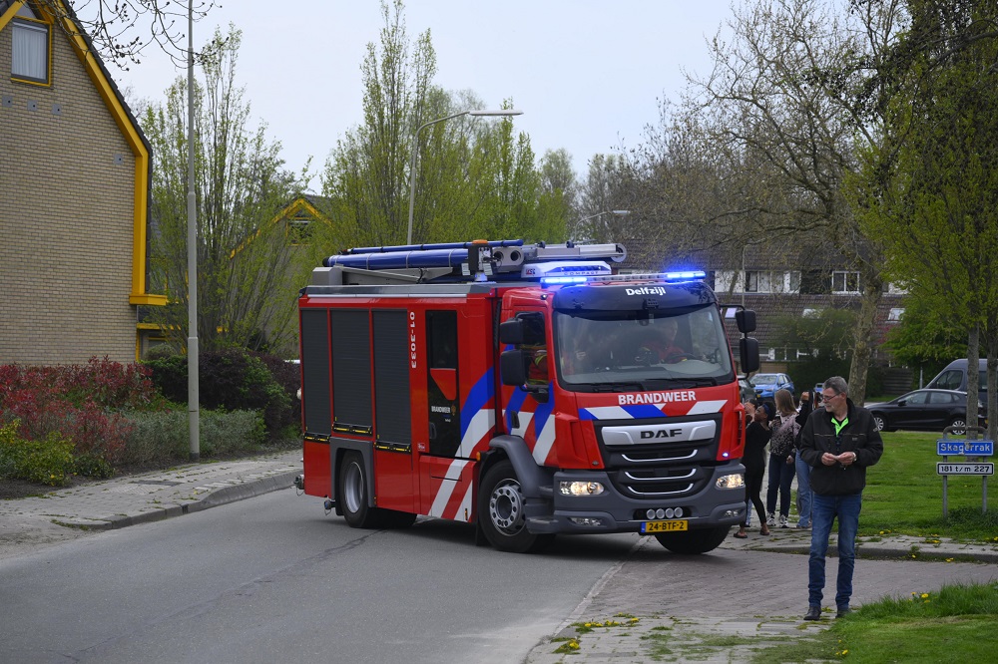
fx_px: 2827
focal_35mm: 102
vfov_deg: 13.4
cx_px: 499
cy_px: 332
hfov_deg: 20.0
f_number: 5.6
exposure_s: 1/320
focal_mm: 102
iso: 200
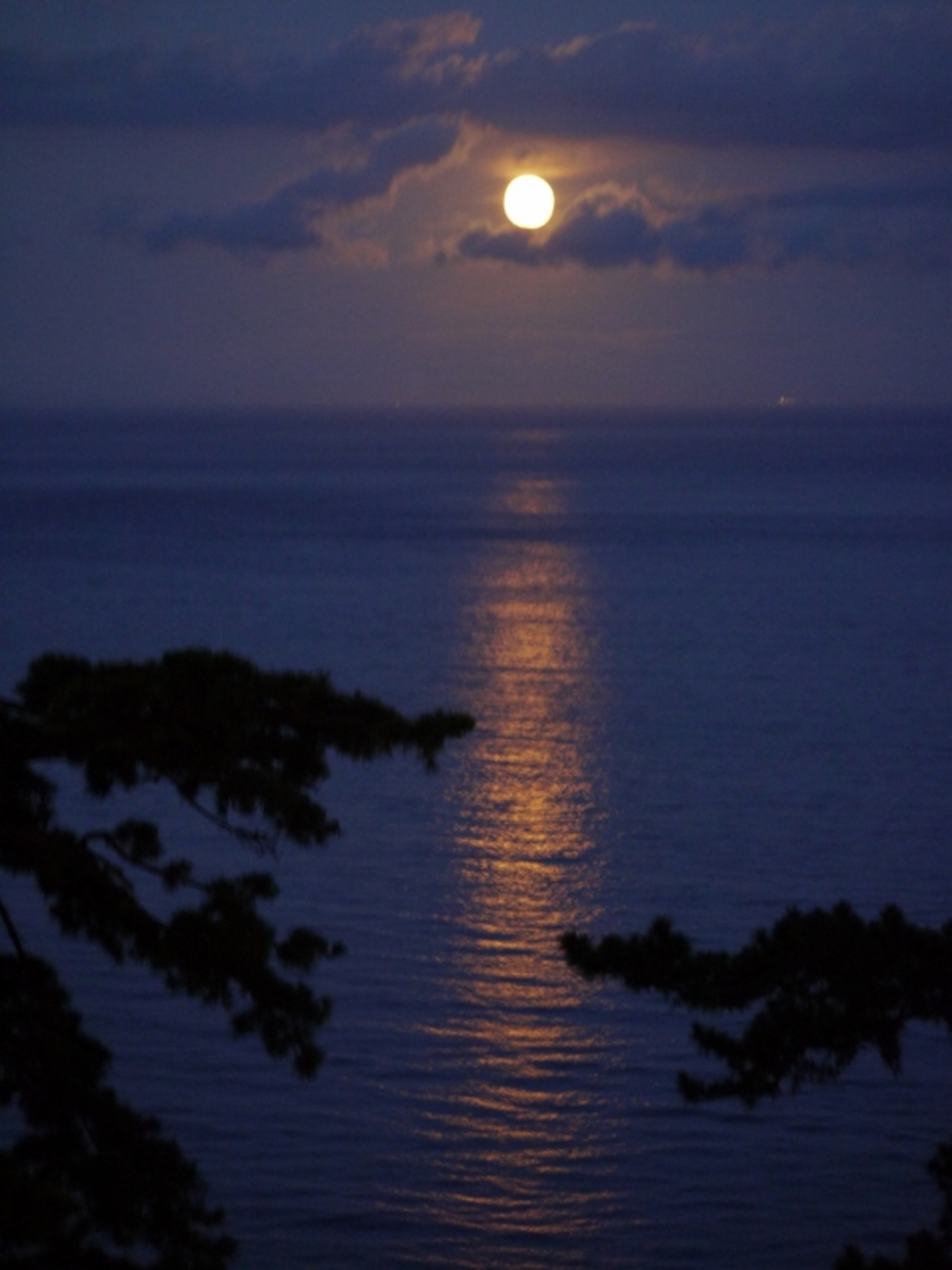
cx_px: 476
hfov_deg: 10.3
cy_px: 635
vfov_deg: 13.7
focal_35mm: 144
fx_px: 5280
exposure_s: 1/1.3
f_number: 5
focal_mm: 72
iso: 800
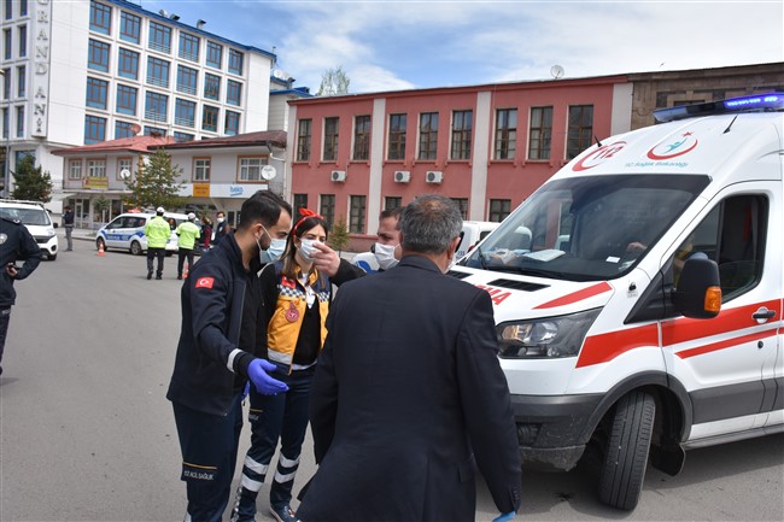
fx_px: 653
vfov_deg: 43.6
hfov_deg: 61.9
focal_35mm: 30
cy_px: 261
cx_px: 392
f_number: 8
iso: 220
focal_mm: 20
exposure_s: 1/500
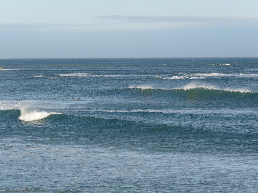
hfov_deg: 7.9
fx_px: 1871
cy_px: 96
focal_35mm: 251
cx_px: 129
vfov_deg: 5.9
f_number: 5.6
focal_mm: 44.7
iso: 100
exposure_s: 1/400
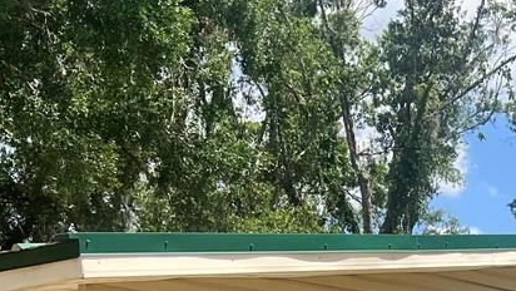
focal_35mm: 110
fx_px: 1505
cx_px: 498
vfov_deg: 10.3
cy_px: 534
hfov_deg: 19.0
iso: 50
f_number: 1.5
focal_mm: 5.7
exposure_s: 1/3571
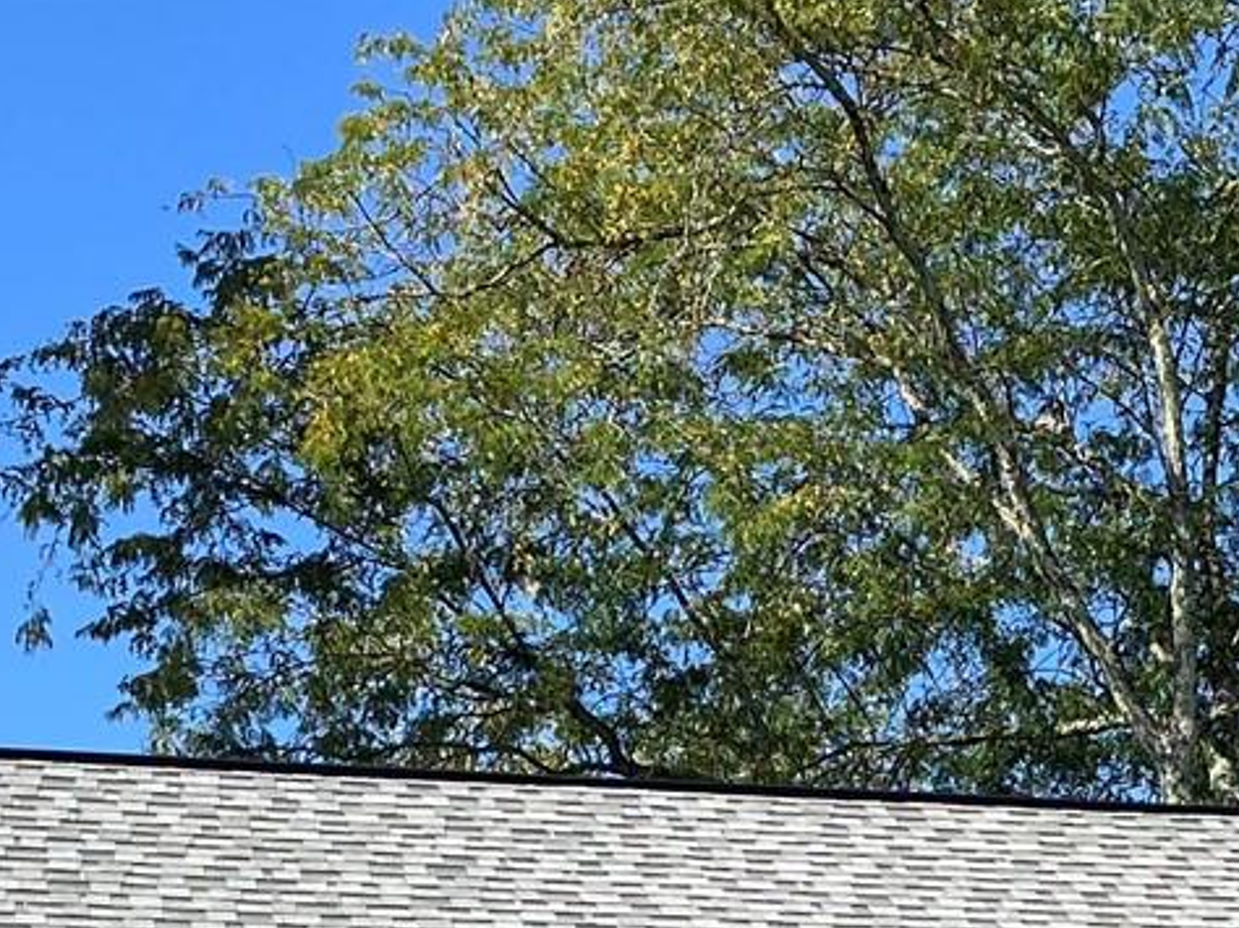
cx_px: 847
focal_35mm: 121
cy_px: 1487
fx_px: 4329
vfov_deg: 11.6
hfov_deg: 16.2
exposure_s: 1/1116
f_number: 1.8
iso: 32
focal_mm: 3.99
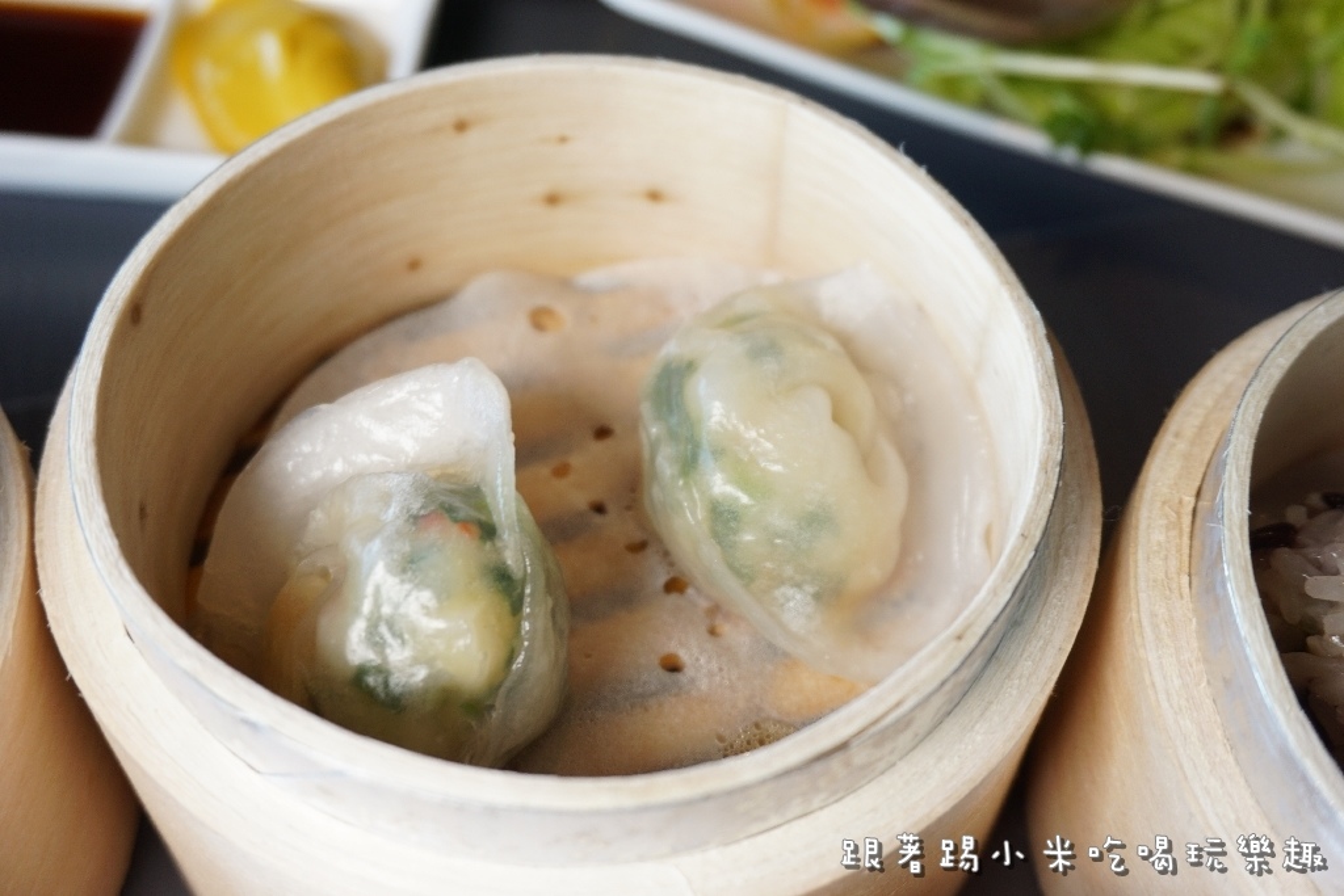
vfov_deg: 33.0
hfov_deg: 47.9
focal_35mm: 40
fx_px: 1512
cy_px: 448
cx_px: 672
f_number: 4.5
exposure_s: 1/60
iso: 250
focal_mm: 27
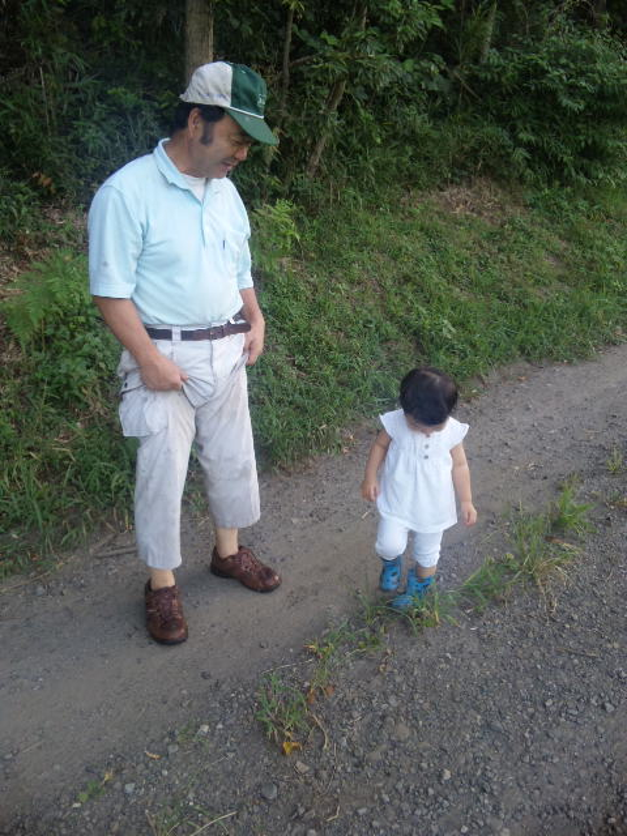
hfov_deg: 48.2
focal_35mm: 29
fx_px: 700
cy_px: 418
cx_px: 314
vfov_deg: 61.7
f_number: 2.8
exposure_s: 1/117
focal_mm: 4.82
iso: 100
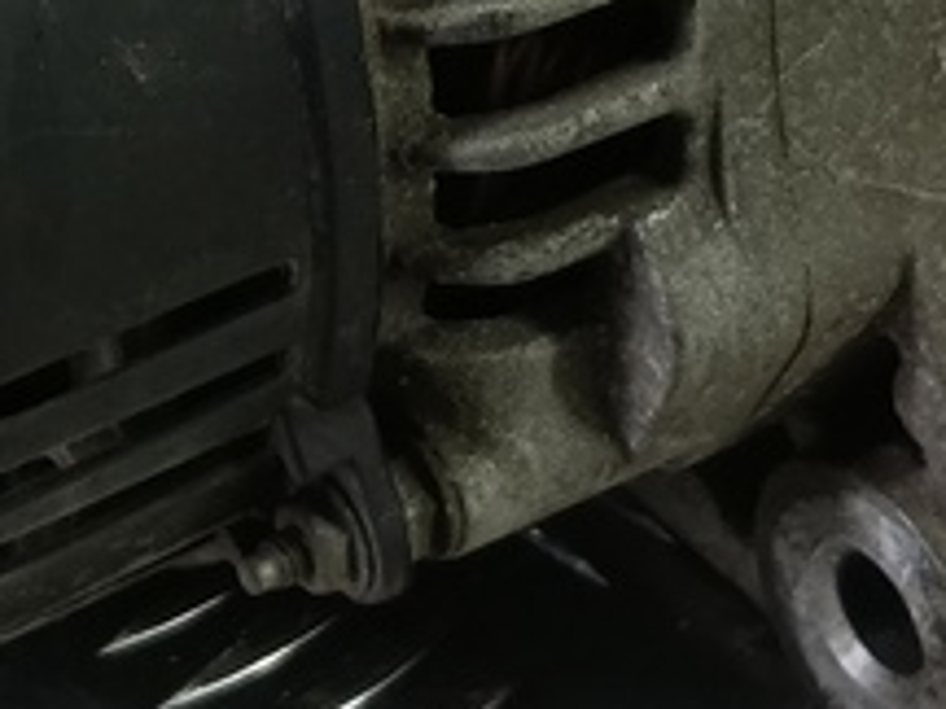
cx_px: 346
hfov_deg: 18.0
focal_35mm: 109
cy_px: -385
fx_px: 2979
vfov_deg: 12.8
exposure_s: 1/50
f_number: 1.6
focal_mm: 4.11
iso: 161
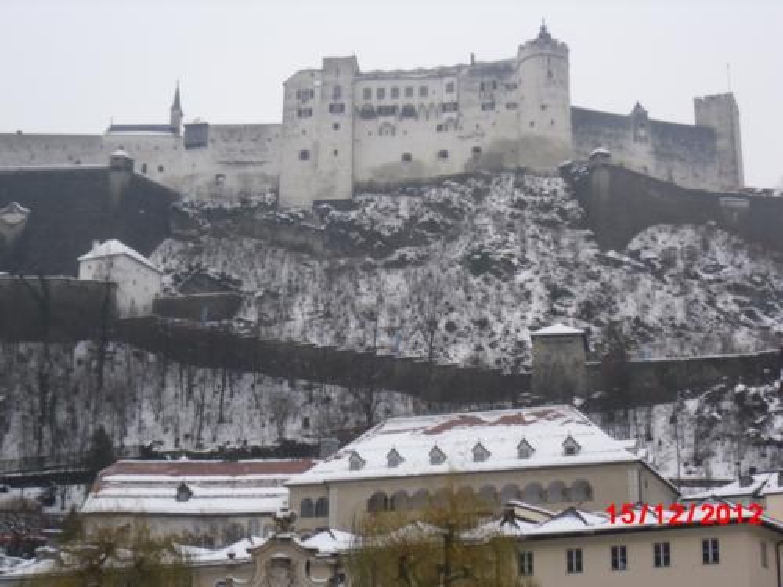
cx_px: 392
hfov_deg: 29.8
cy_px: 294
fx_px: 1470
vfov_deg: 22.6
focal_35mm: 65
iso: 100
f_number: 5.3
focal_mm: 11.7
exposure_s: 1/60
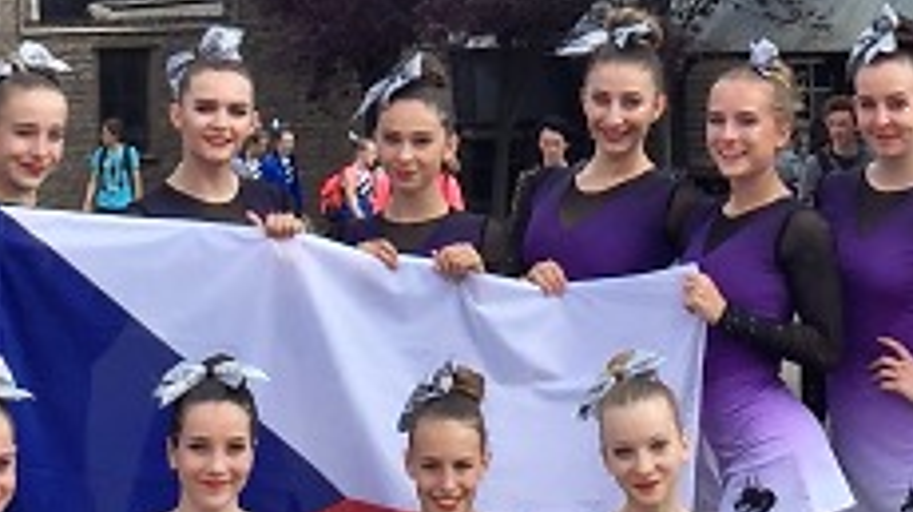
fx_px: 1331
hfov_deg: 37.5
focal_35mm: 55
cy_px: 488
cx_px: 318
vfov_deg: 21.2
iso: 32
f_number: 2.2
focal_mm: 4.15
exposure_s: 1/989
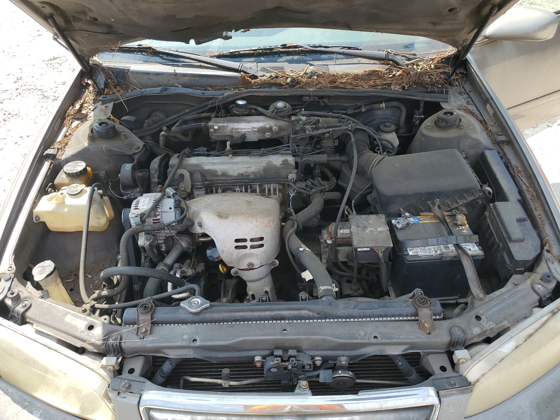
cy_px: 210
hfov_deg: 67.3
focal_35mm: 26
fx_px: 421
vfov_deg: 53.1
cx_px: 280
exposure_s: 1/1000
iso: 50
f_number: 1.5
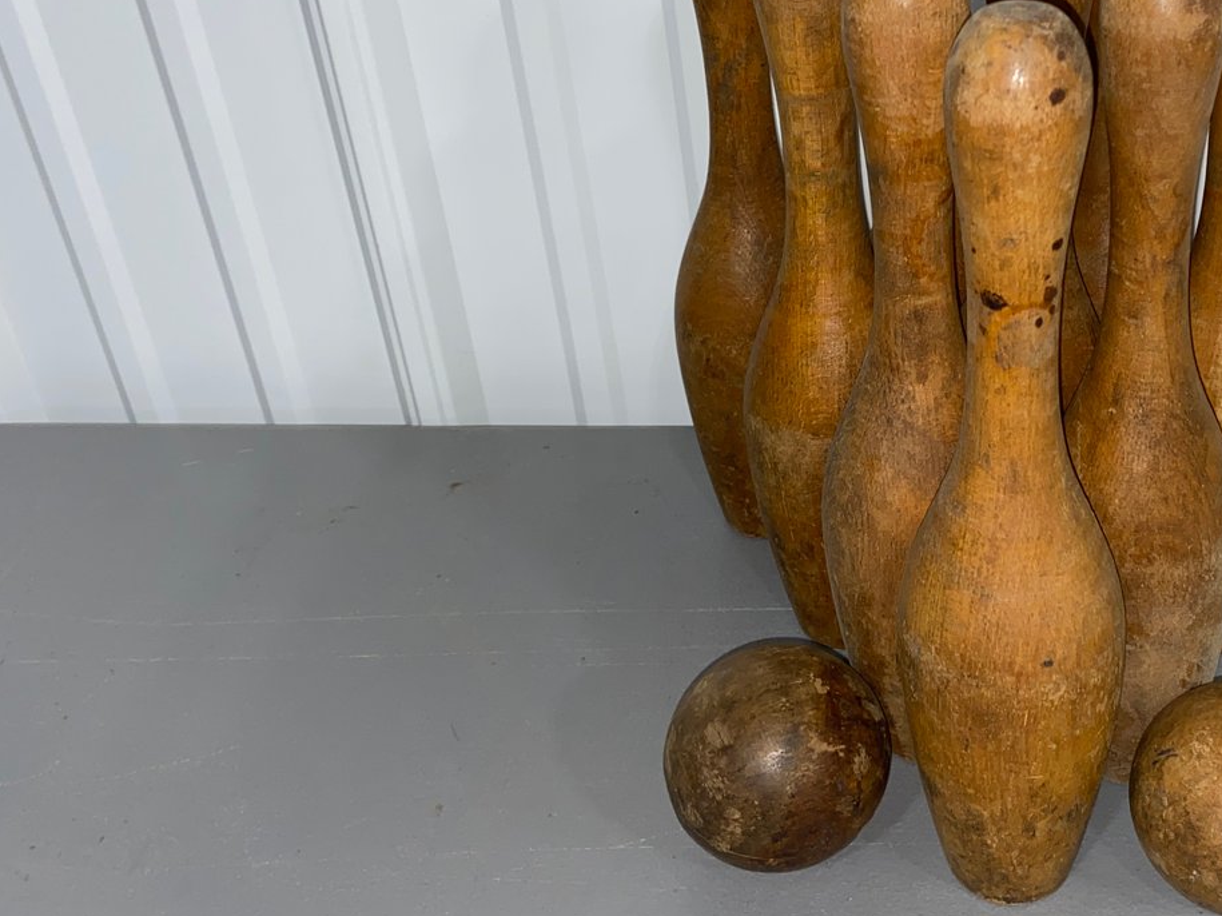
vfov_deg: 33.4
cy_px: 334
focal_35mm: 43
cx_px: 922
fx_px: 1518
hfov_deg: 42.5
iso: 40
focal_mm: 4.25
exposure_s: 1/36
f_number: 1.8
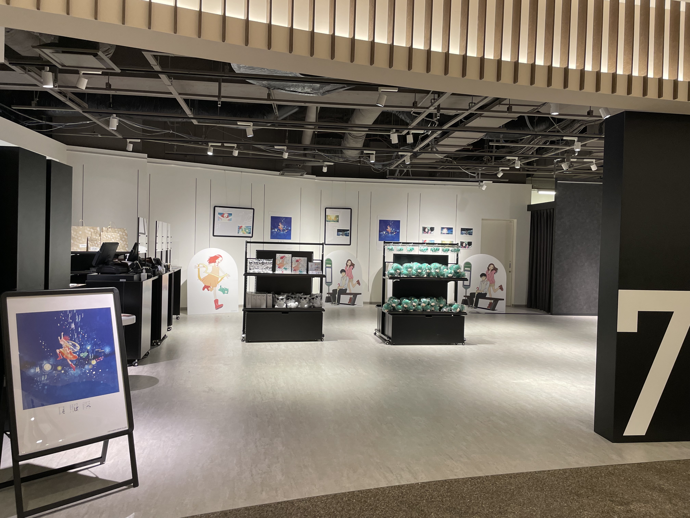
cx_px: 345
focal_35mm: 26
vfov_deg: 53.1
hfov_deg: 67.3
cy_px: 259
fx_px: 518
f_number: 1.6
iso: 125
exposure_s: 1/105
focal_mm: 4.2
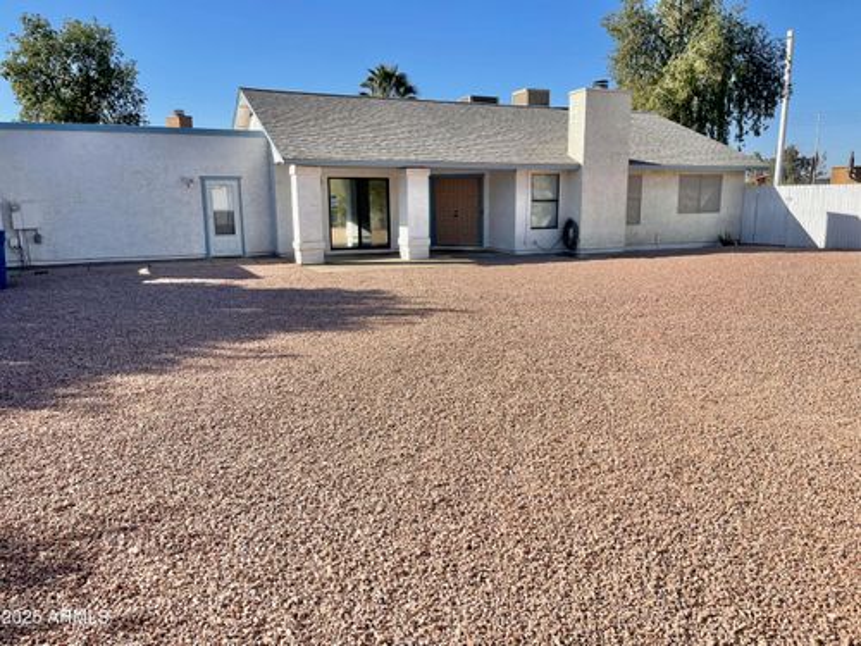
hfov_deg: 69.4
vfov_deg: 54.9
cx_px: 430
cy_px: 323
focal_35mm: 25
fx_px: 622
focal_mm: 5.1
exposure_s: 1/3663
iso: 32
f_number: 1.6
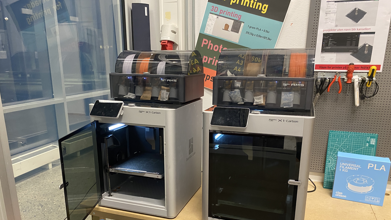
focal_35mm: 29
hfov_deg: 66.1
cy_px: 148
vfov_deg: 39.7
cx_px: 192
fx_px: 301
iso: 320
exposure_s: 1/58
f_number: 1.8
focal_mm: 4.25
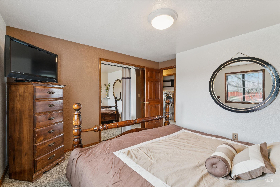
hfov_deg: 98.2
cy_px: 94
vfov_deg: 75.1
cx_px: 140
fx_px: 121
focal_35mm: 16
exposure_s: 1/4
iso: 400
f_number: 13
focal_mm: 15.6
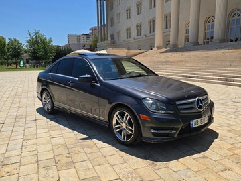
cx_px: 120
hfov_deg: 73.9
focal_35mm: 23
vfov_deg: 58.9
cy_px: 90
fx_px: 160
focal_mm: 6.3
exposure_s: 1/1429
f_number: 1.7
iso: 12
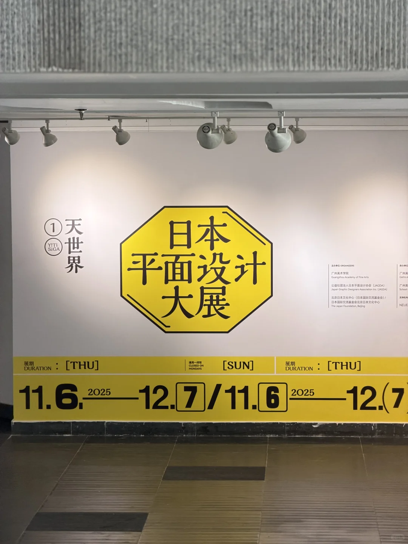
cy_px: 272
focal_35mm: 100
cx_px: 204
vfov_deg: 19.6
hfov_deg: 14.8
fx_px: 1572
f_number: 2.8
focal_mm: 16.89
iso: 160
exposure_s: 1/121
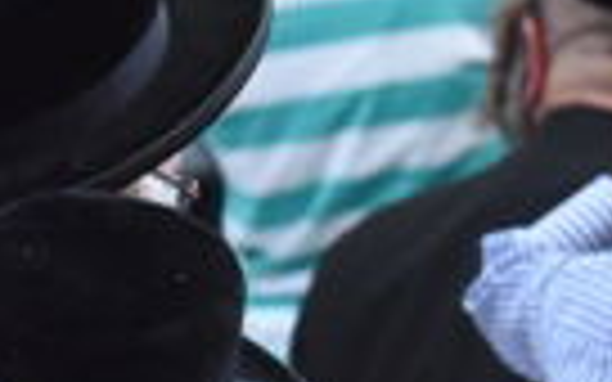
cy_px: 151
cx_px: 1854
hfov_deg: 1.5
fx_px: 23718
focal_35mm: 1422
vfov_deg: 0.9
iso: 1600
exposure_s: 1/125
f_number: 4
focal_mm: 185
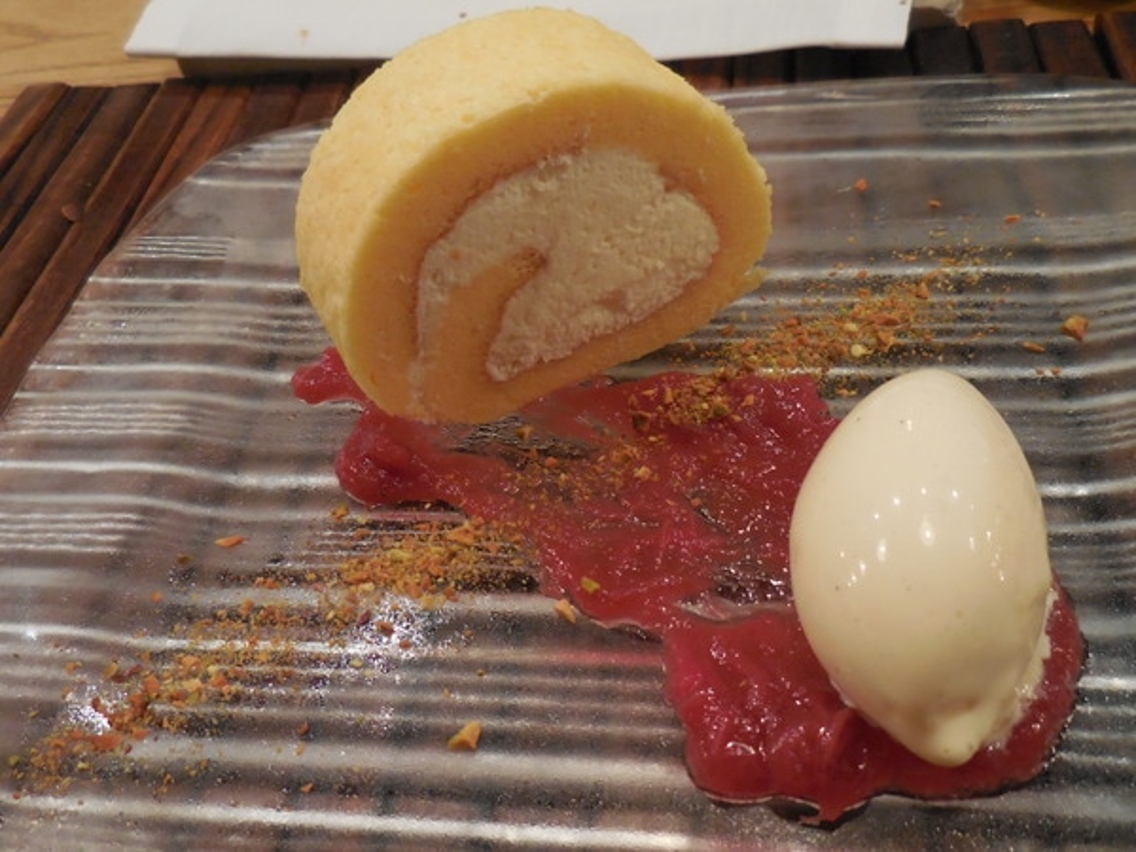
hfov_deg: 55.4
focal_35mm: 33
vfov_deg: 42.9
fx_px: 1083
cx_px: 568
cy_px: 426
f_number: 3.7
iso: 400
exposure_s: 1/15
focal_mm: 5.9
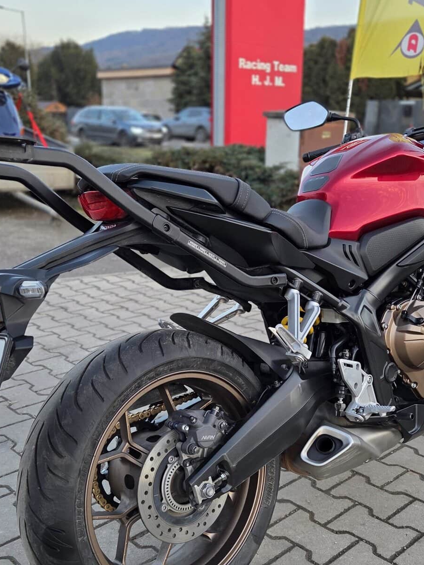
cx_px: 226
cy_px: 340
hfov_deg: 36.8
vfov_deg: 47.6
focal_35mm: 39
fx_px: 637
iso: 100
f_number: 1.8
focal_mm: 5.4
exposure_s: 1/180
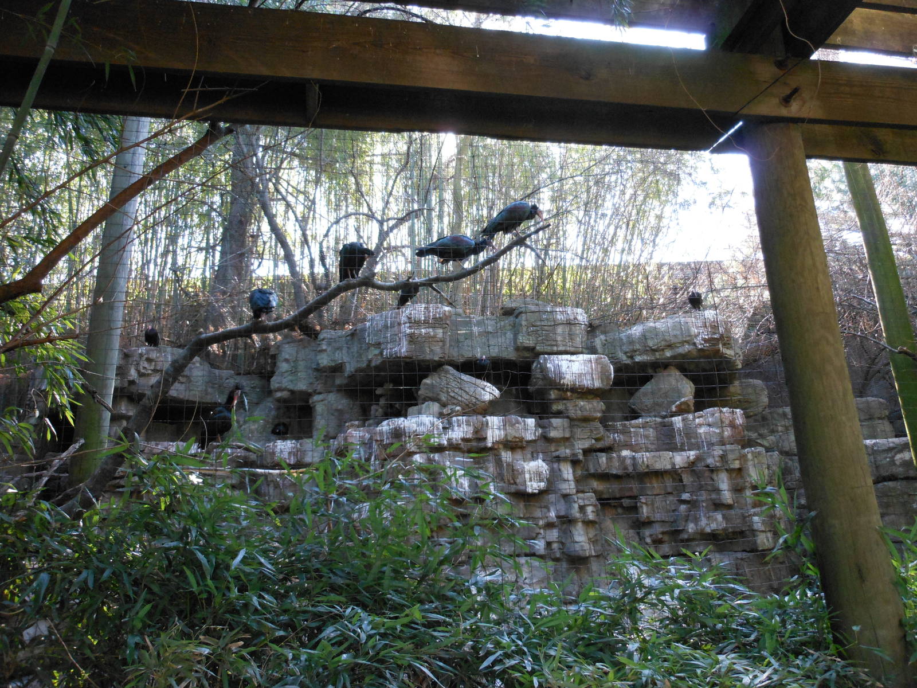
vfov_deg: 49.7
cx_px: 458
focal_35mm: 28
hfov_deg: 63.4
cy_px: 344
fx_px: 742
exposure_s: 1/125
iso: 400
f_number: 3.7
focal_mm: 5
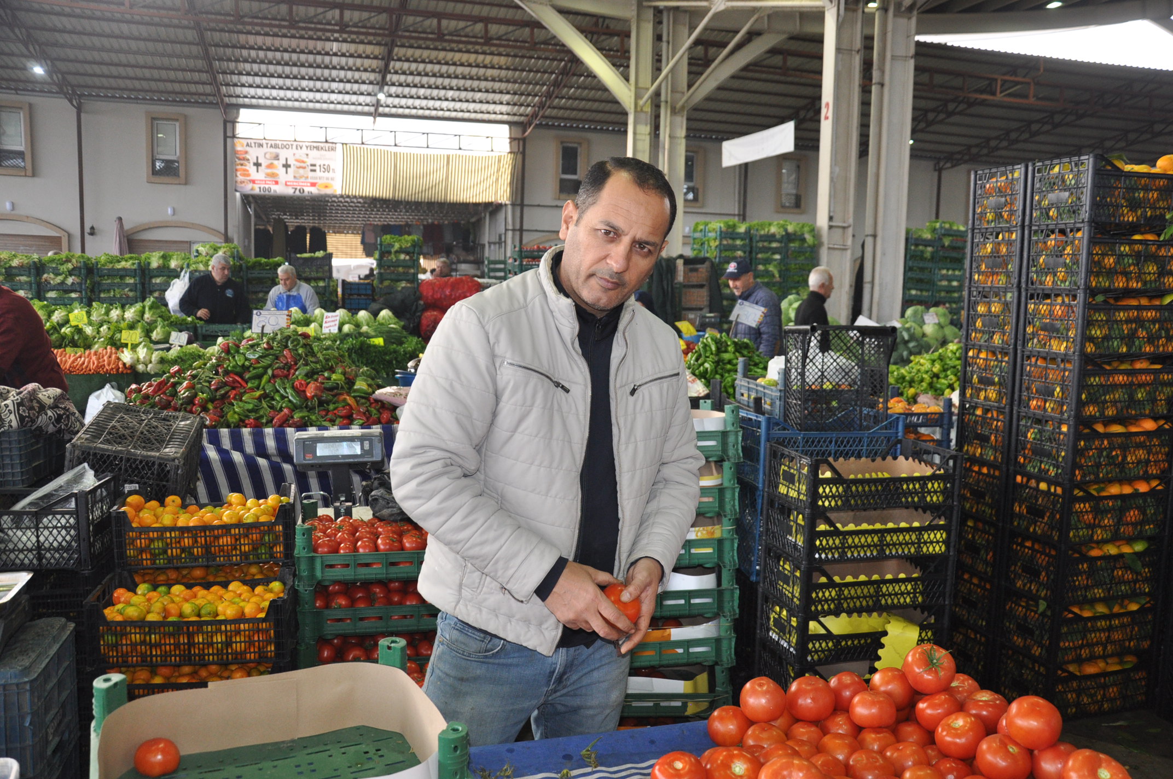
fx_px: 1025
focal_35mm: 32
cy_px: 390
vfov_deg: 41.6
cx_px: 586
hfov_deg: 59.6
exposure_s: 1/125
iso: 720
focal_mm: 21
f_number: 3.8
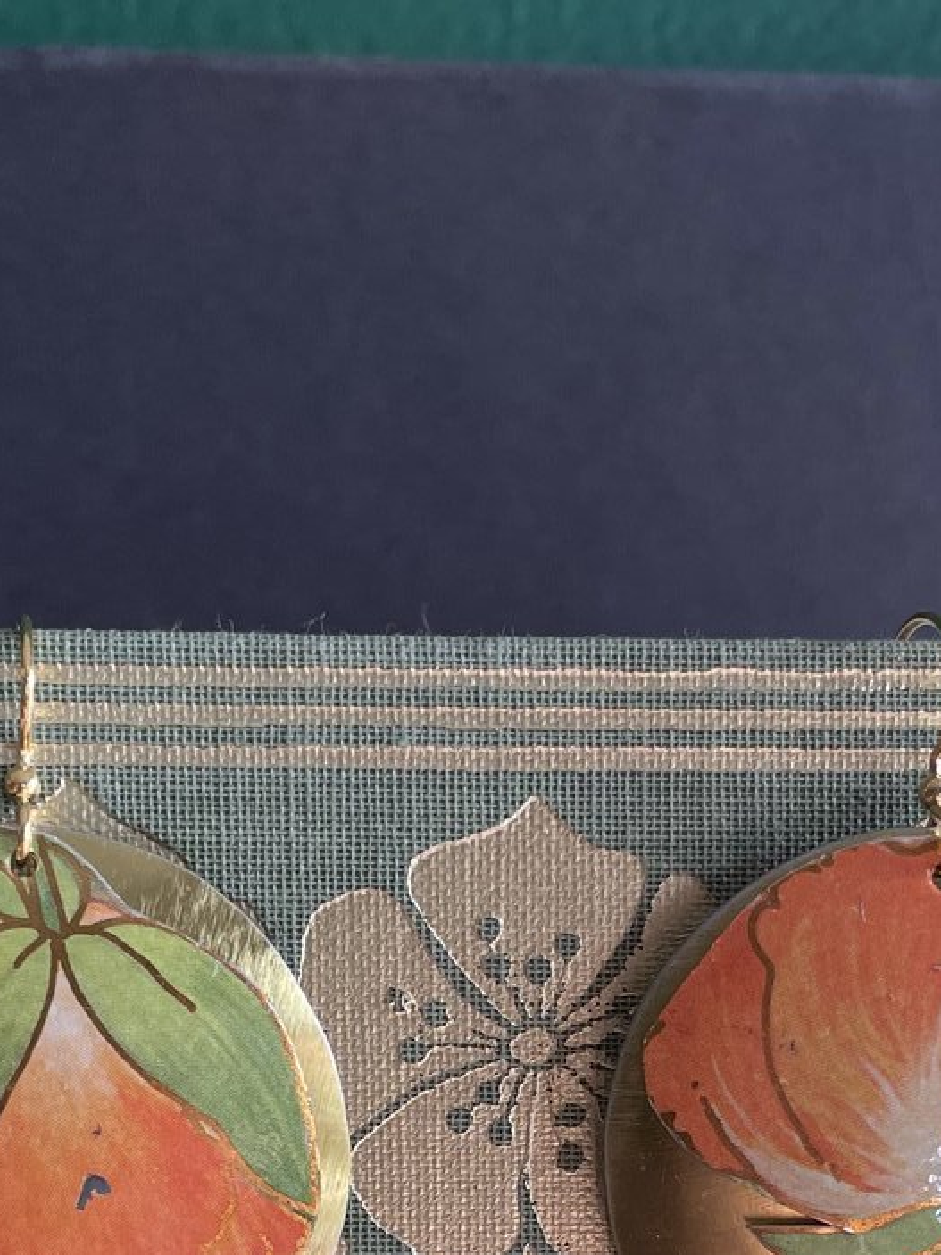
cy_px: 1185
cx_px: 473
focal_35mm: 71
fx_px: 2574
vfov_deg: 26.3
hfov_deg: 20.7
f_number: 1.6
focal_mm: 4.2
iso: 64
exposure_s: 1/120
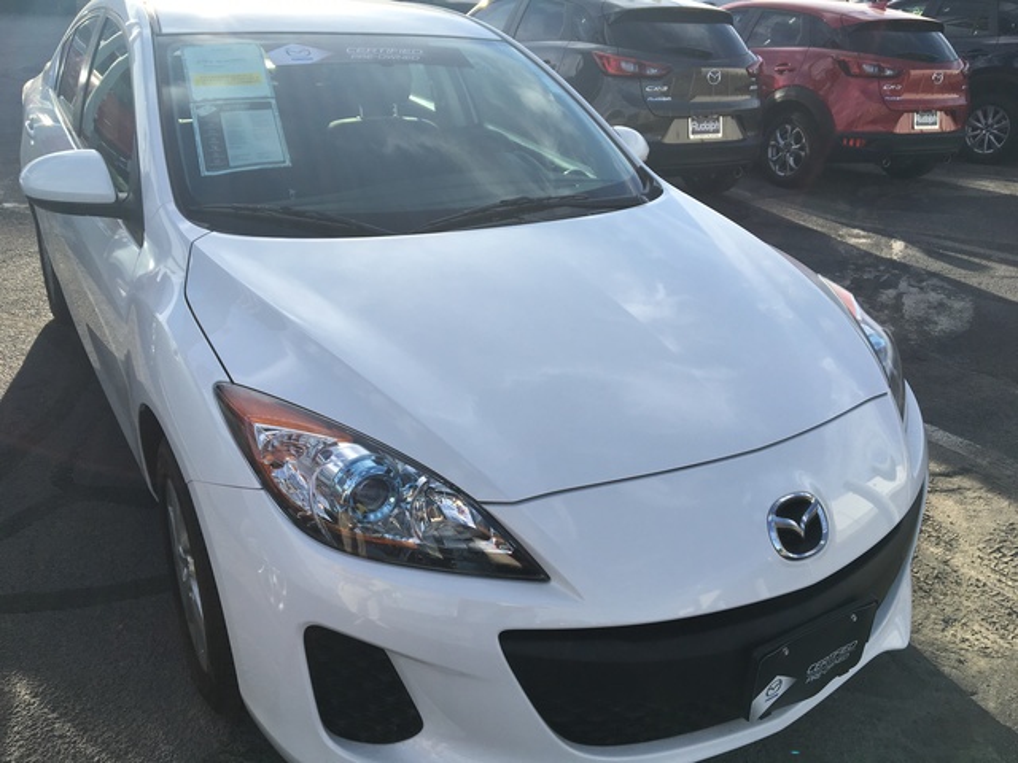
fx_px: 853
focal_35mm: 29
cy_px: 382
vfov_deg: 48.2
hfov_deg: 61.7
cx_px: 509
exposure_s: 1/1183
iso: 25
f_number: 2.2
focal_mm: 4.15
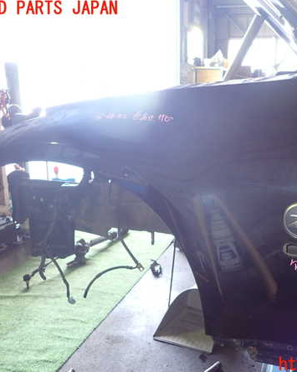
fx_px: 363
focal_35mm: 33
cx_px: 217
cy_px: 187
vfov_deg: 54.2
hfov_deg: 43.3
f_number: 2
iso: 200
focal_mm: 4.5
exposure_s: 1/40
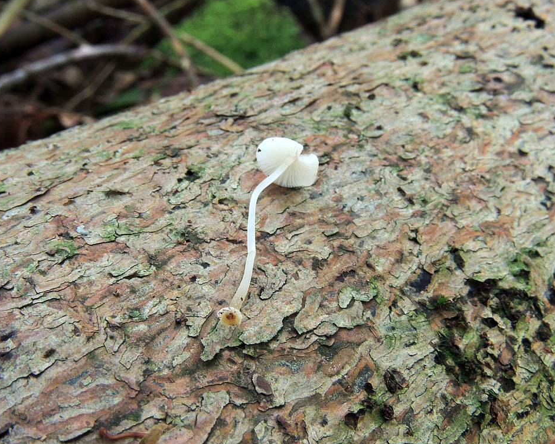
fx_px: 821
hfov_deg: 37.3
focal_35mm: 50
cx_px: 257
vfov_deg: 30.3
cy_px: 223
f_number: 7.8
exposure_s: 1/4
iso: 200
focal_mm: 8.3
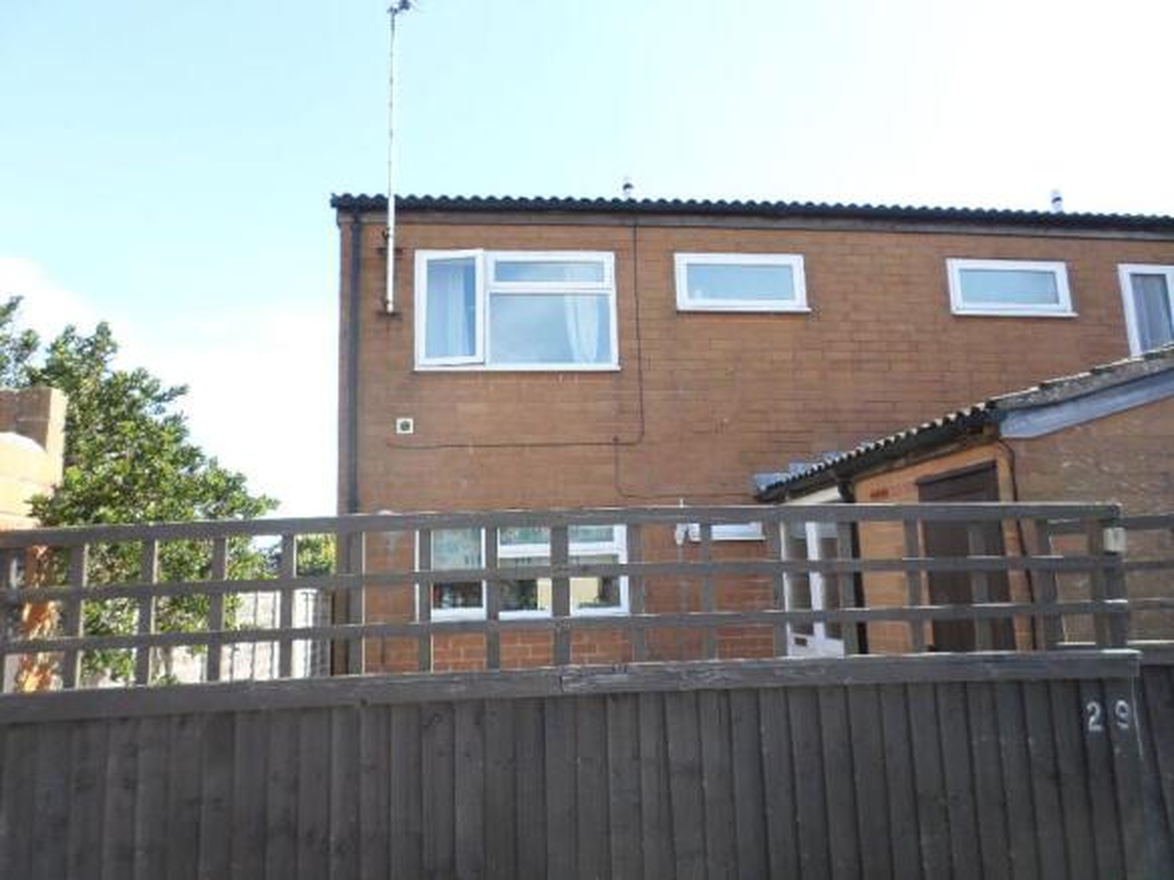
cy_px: 440
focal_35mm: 25
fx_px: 848
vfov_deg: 54.9
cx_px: 587
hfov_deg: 69.4
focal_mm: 4.5
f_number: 2.5
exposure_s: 1/500
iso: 120
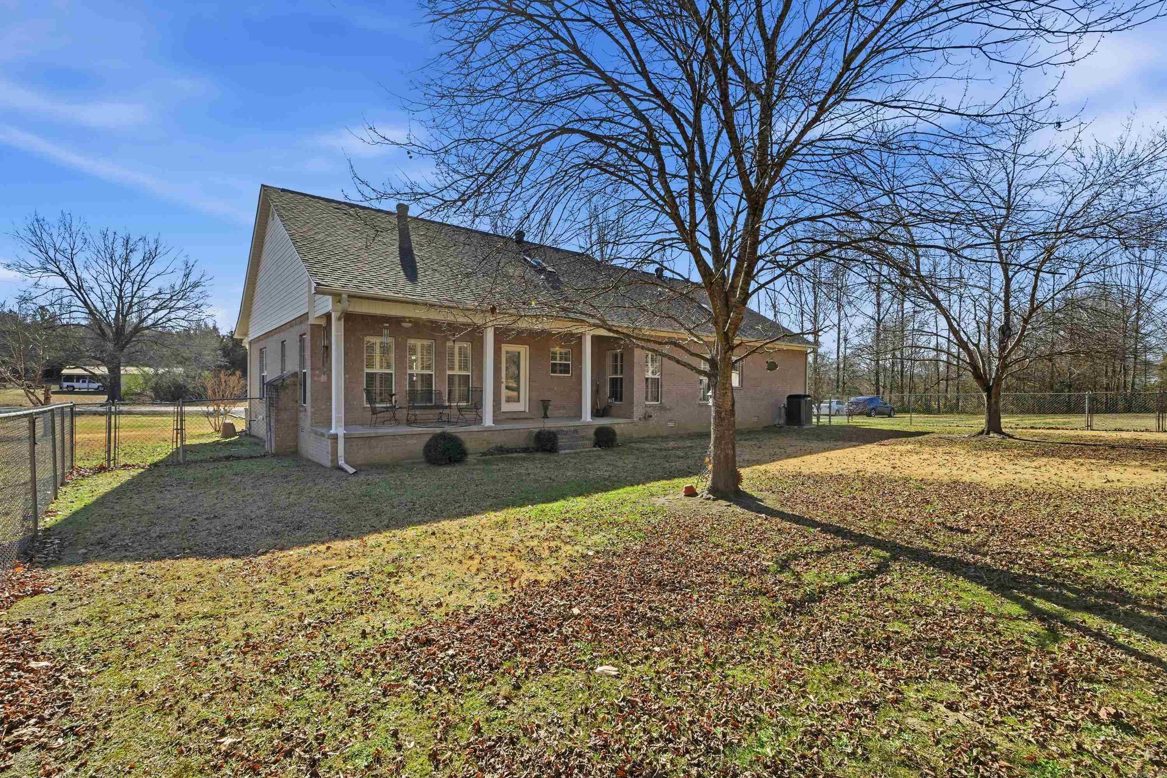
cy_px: 389
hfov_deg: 100.4
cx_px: 584
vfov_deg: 77.3
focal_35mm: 15
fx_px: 486
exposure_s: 1/1600
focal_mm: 10
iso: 250
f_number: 9
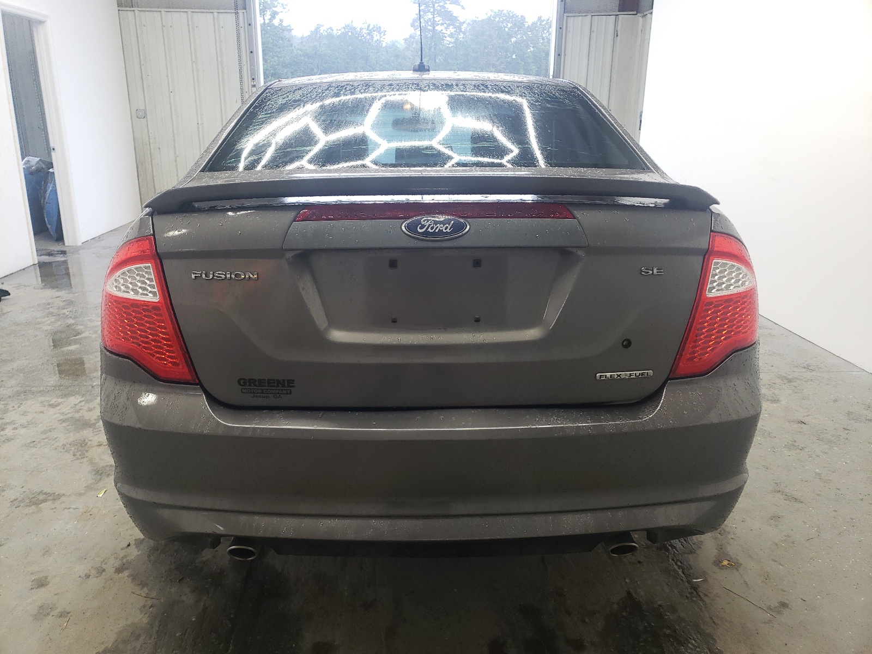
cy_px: 327
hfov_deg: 67.3
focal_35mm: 26
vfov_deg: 53.1
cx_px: 436
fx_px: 655
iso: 108
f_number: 1.5
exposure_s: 1/60.2
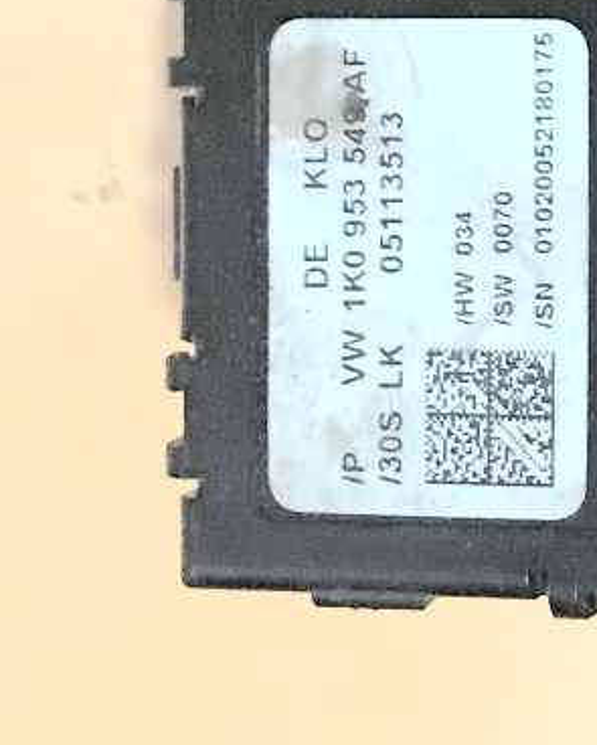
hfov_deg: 18.2
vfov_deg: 24.4
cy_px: 99
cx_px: 872
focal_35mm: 76
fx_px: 1676
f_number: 1.8
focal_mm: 3.99
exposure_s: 1/9
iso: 100
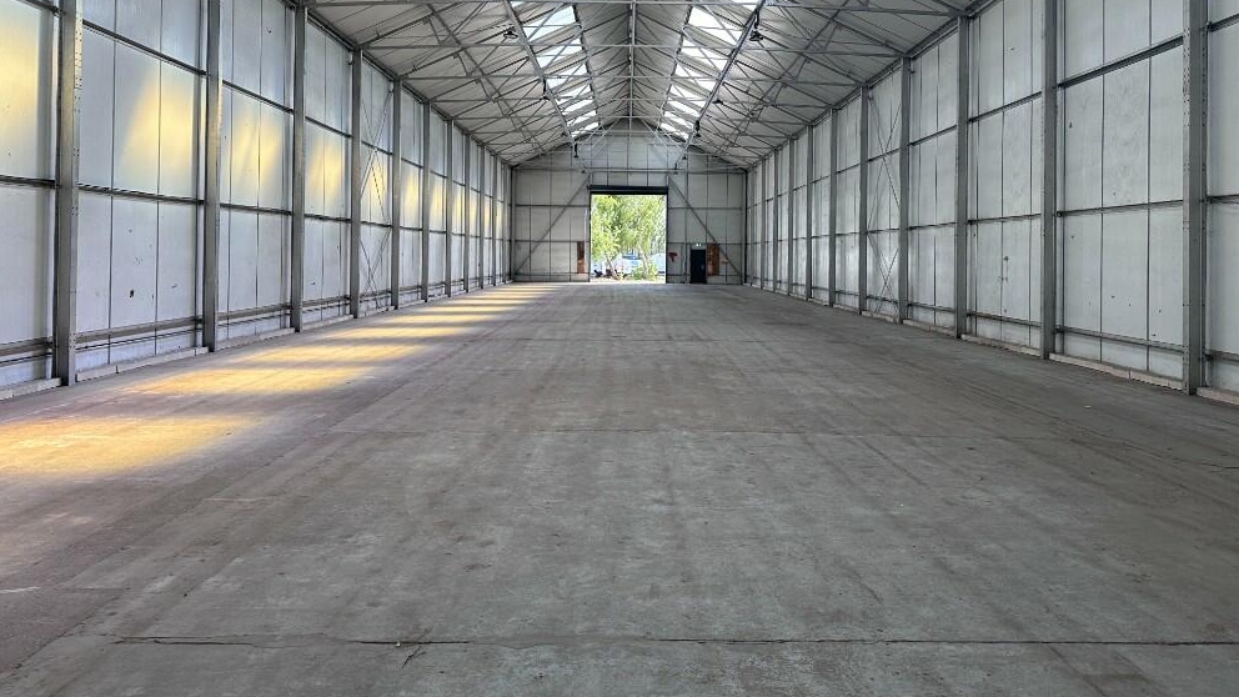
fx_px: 887
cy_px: 246
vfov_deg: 42.4
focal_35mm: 27
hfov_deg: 69.9
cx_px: 633
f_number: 1.78
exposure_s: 1/521
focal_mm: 6.86
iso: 80
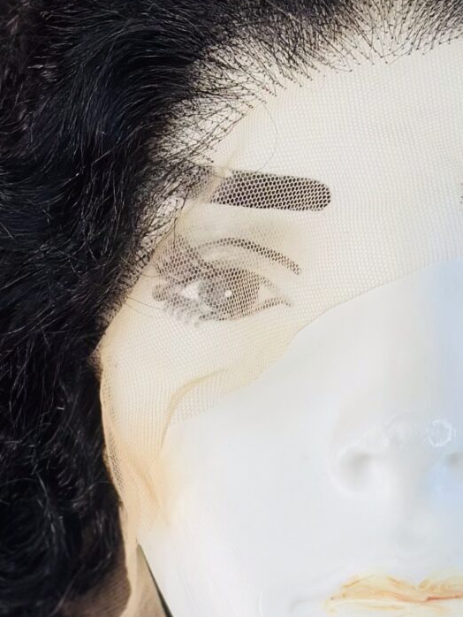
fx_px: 3137
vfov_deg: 11.2
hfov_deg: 8.4
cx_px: 467
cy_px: 500
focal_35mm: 176
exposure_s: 1/158
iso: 64
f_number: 1.78
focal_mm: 6.86
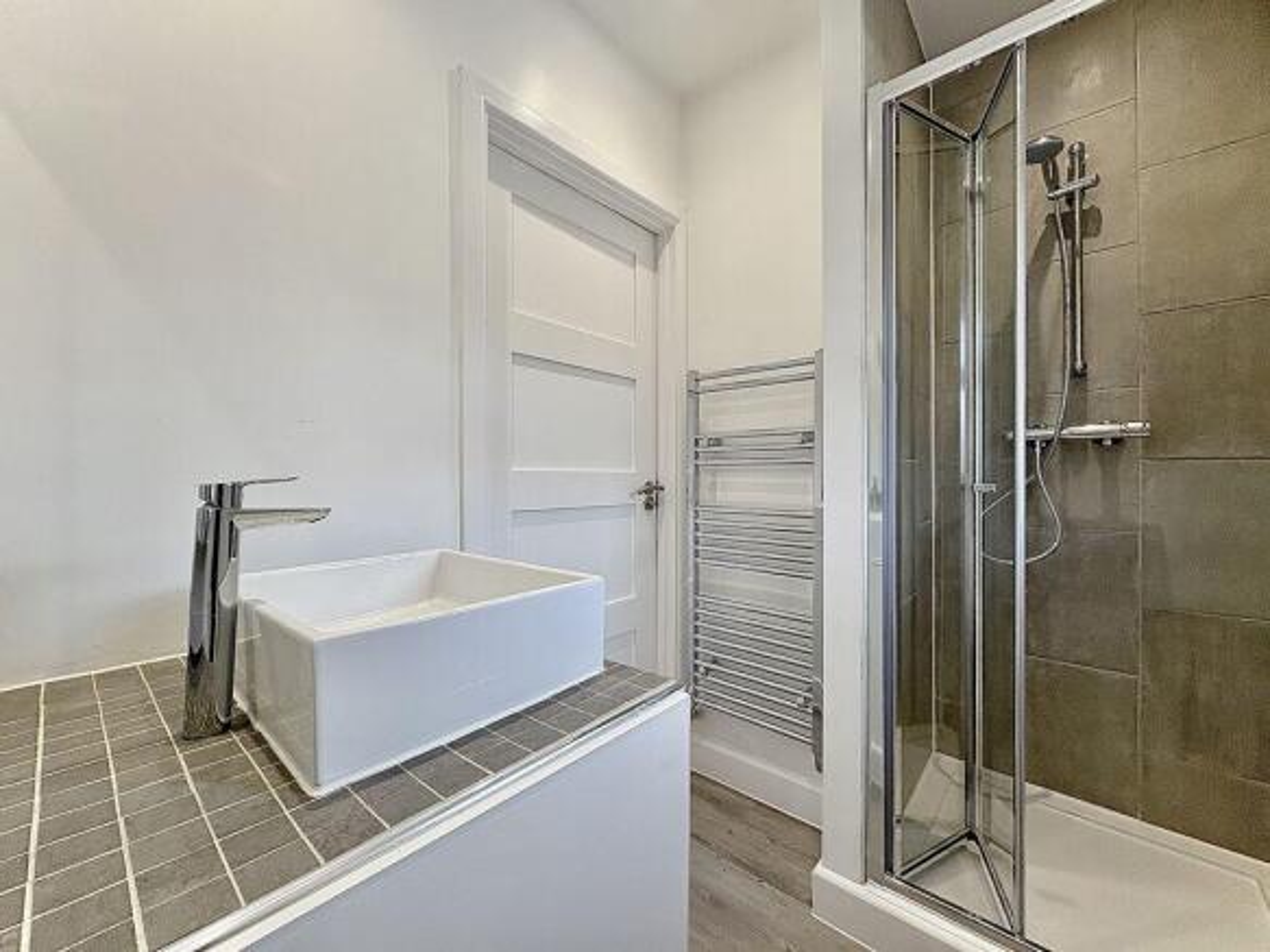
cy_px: 476
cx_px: 635
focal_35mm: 14
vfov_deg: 85.7
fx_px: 514
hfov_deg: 102.1
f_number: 2.2
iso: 80
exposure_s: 1/100
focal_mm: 2.22
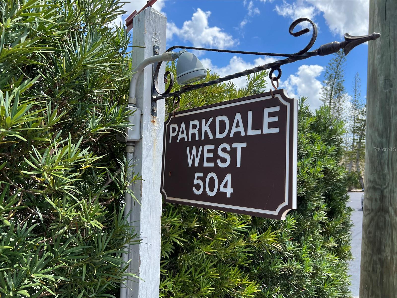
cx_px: 198
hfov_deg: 67.3
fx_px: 298
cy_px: 149
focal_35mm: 26
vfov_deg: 53.1
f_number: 1.5
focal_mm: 5.7
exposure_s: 1/2353
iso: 50
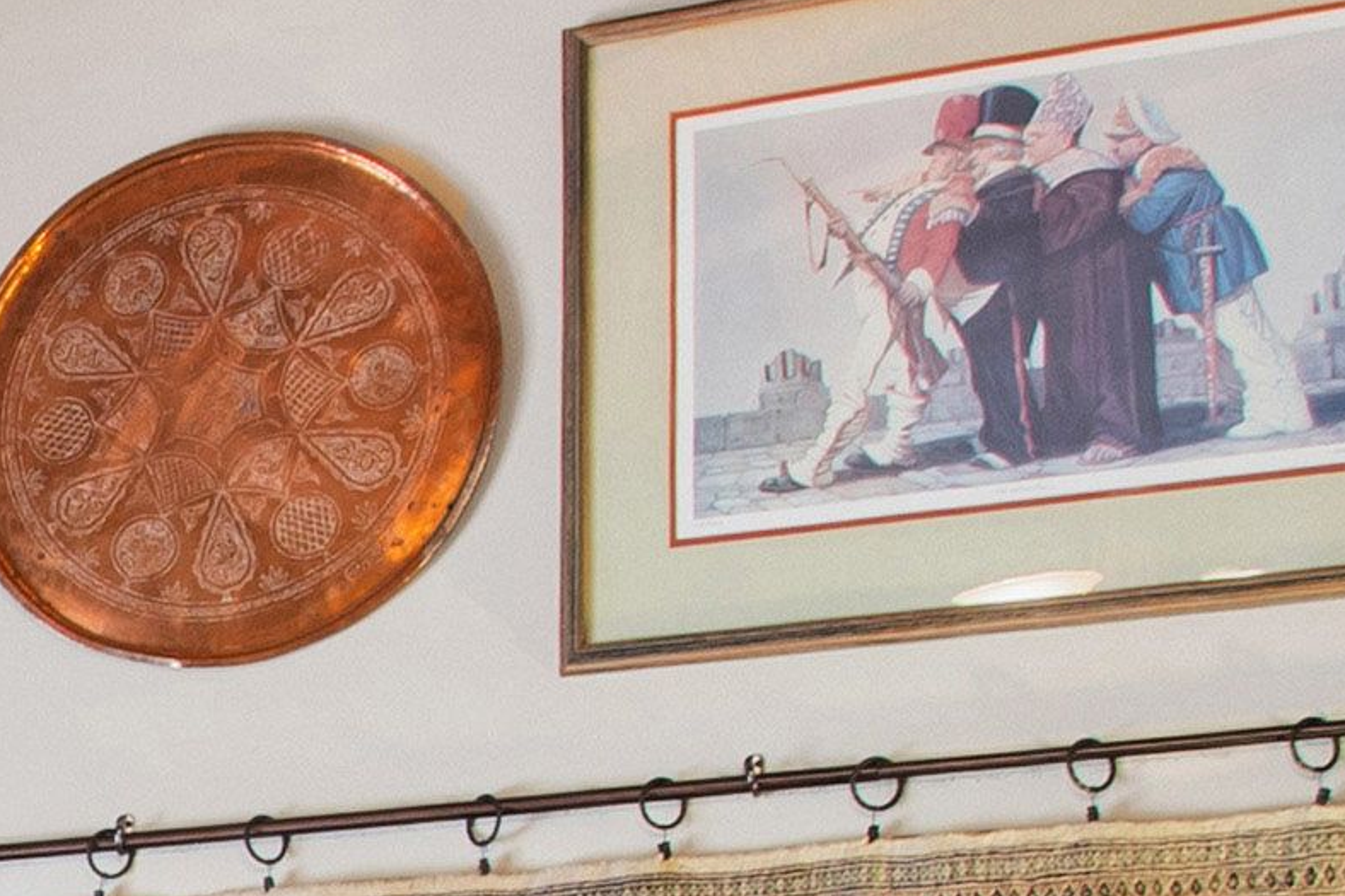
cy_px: 1732
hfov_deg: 15.9
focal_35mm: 106
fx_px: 3959
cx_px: -1179
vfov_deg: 11.7
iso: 100
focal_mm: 10
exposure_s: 1/1.25
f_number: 8
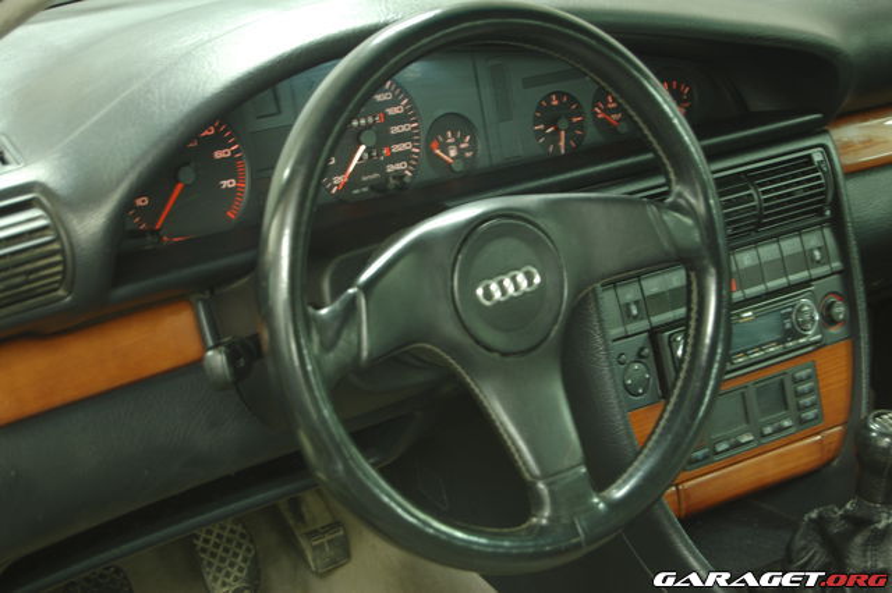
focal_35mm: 82
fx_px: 2043
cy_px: 296
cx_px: 446
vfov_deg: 16.5
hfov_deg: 24.6
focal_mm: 55
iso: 200
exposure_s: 1.8
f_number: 5.6
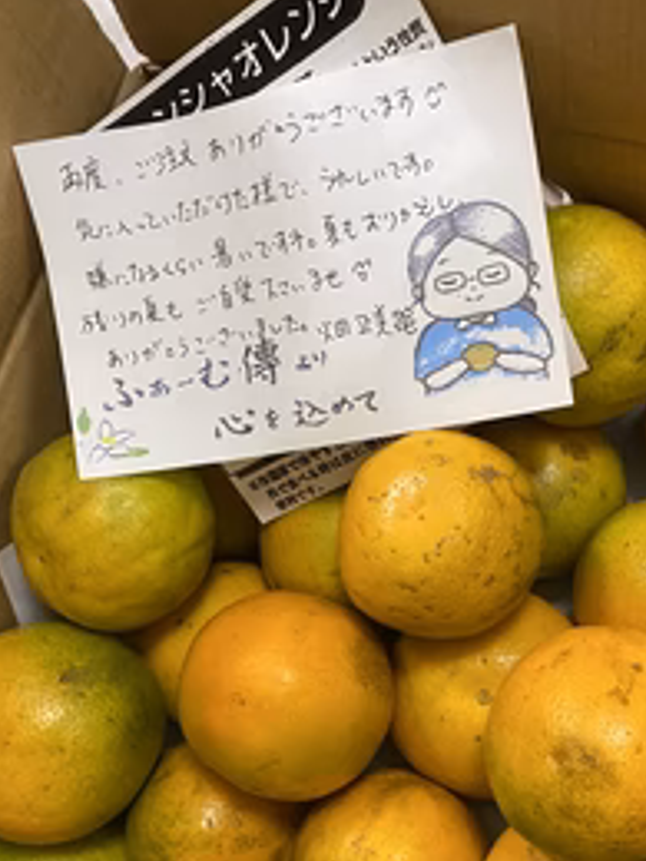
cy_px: 642
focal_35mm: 40
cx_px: 460
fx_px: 995
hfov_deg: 35.4
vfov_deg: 45.2
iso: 400
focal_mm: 4.25
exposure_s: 1/60
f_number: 1.8
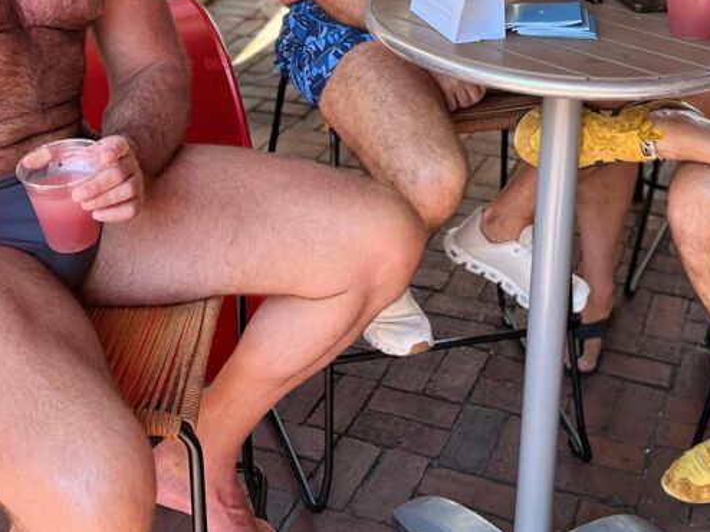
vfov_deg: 23.5
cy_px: -32
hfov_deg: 32.6
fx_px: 1210
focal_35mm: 59
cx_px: 428
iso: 50
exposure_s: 1/238
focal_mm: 5.7
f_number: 1.5
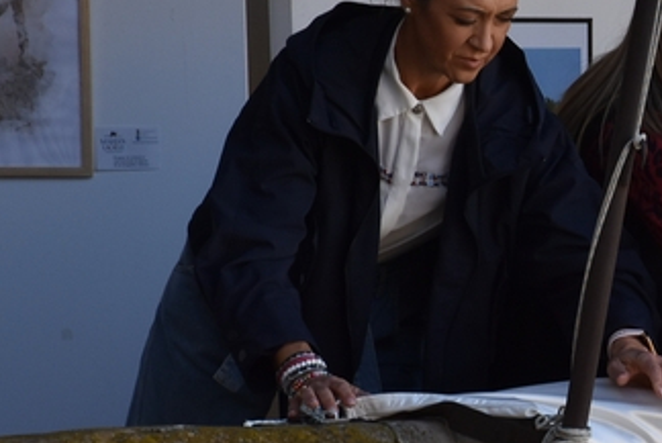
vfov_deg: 4.1
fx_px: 6132
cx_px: 879
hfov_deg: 6.1
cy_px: 327
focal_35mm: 333
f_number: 8
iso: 400
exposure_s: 1/250
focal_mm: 80
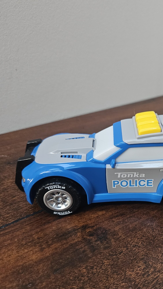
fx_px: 246
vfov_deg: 60.7
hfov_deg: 35.2
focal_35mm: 32
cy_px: 168
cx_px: 136
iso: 640
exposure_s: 1/120
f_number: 1.7
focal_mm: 6.3
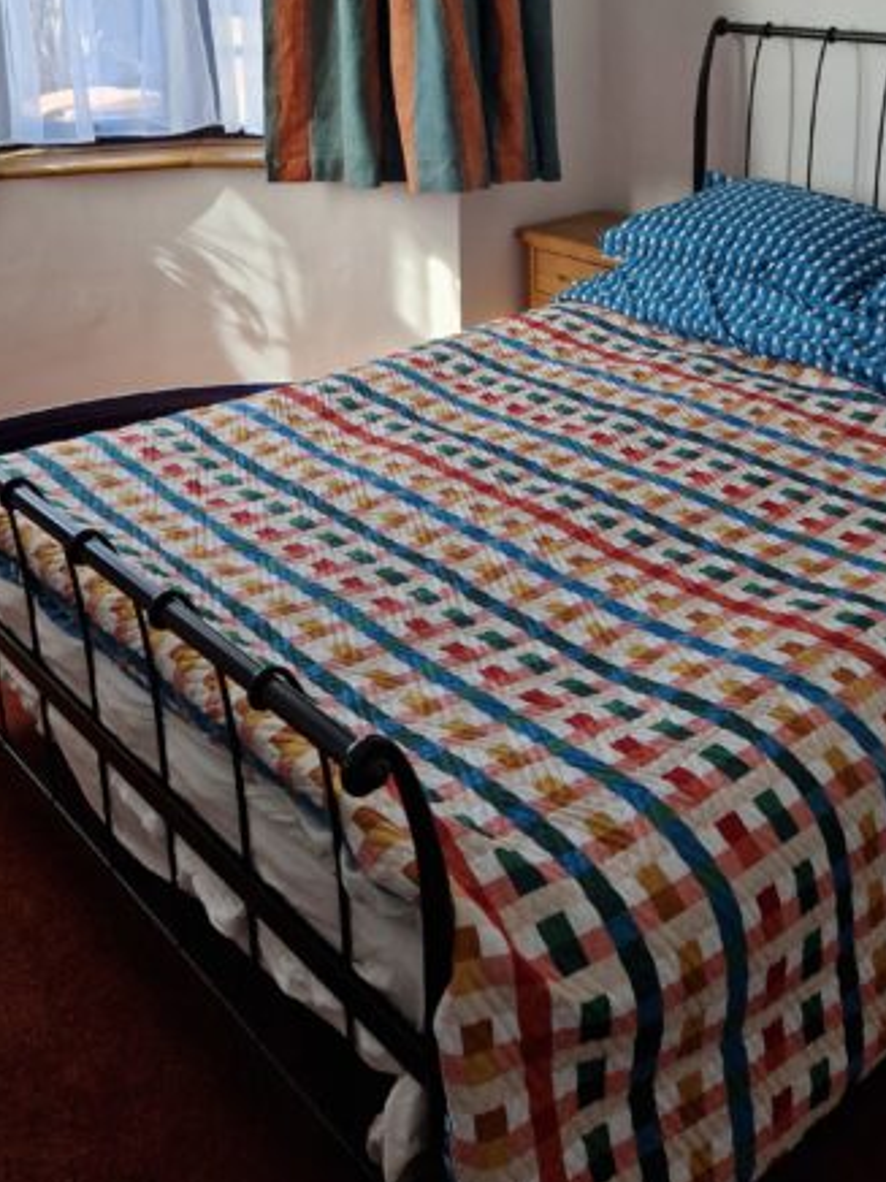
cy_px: 268
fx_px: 1297
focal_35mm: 38
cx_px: 545
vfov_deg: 46.8
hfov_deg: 37.5
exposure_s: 1/180
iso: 64
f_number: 1.8
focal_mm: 5.4
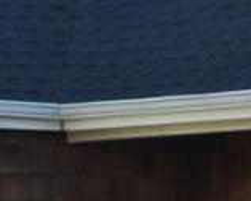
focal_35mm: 484
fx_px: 3600
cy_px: 149
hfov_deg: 4.0
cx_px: 302
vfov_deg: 3.2
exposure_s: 1/200
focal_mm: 20.3
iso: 100
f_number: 5
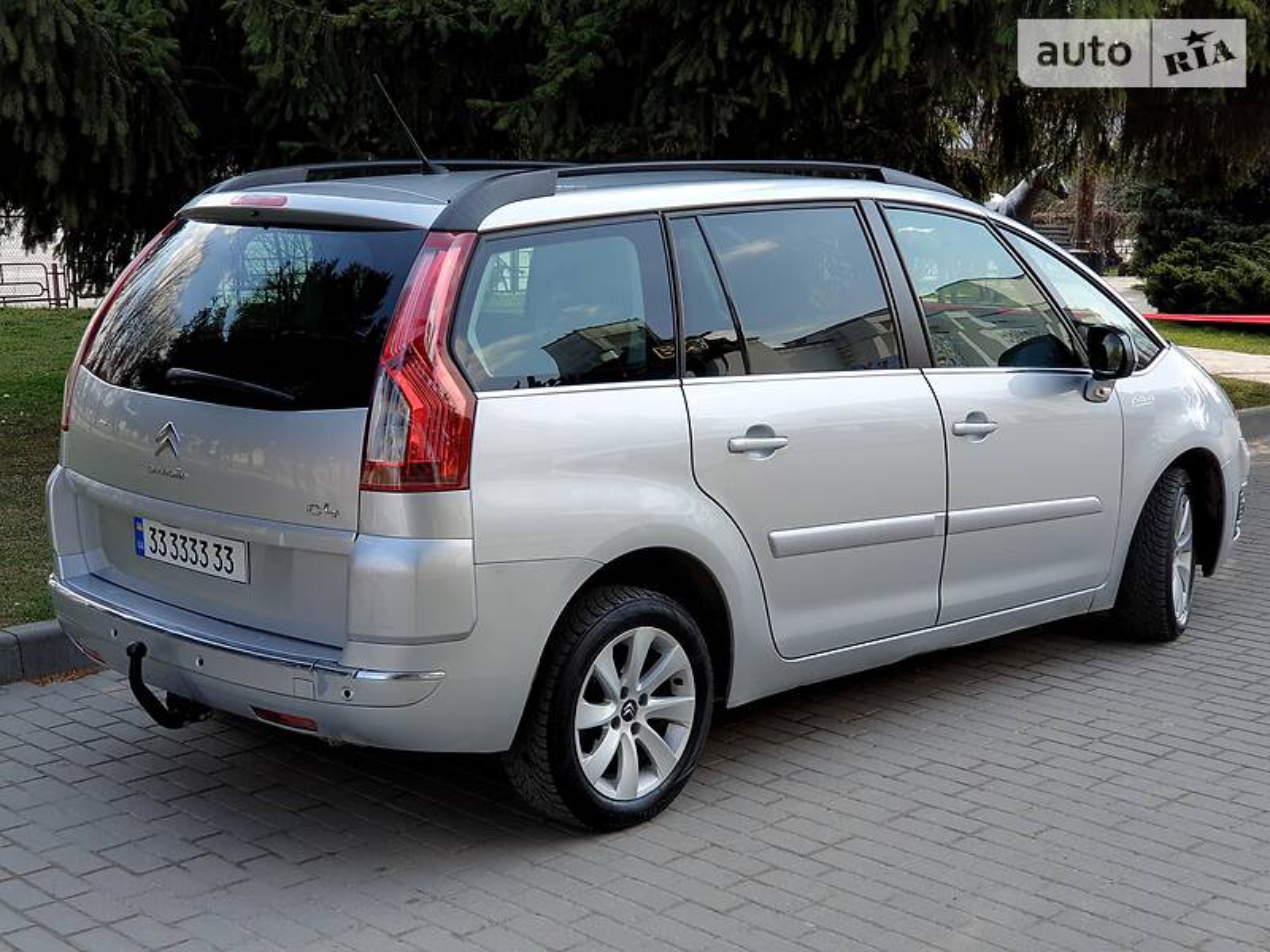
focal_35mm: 52
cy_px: 476
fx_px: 1908
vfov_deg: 28.0
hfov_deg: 36.8
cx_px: 635
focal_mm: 6
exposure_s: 1/201
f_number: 2.4
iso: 25
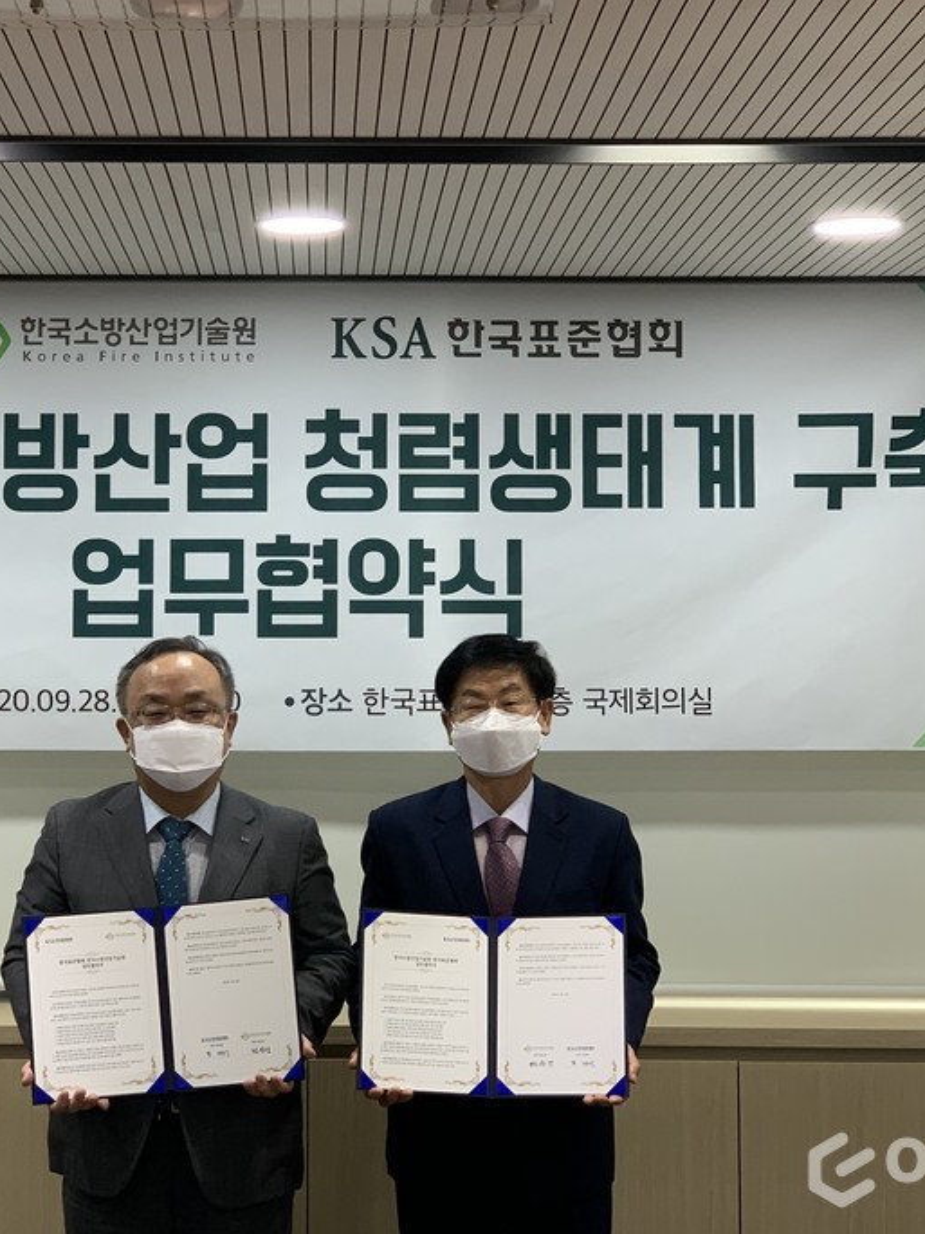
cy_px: 588
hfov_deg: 20.1
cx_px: 326
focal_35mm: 73
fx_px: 2601
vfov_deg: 26.7
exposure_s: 1/60
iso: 100
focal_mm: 6
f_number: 2.4
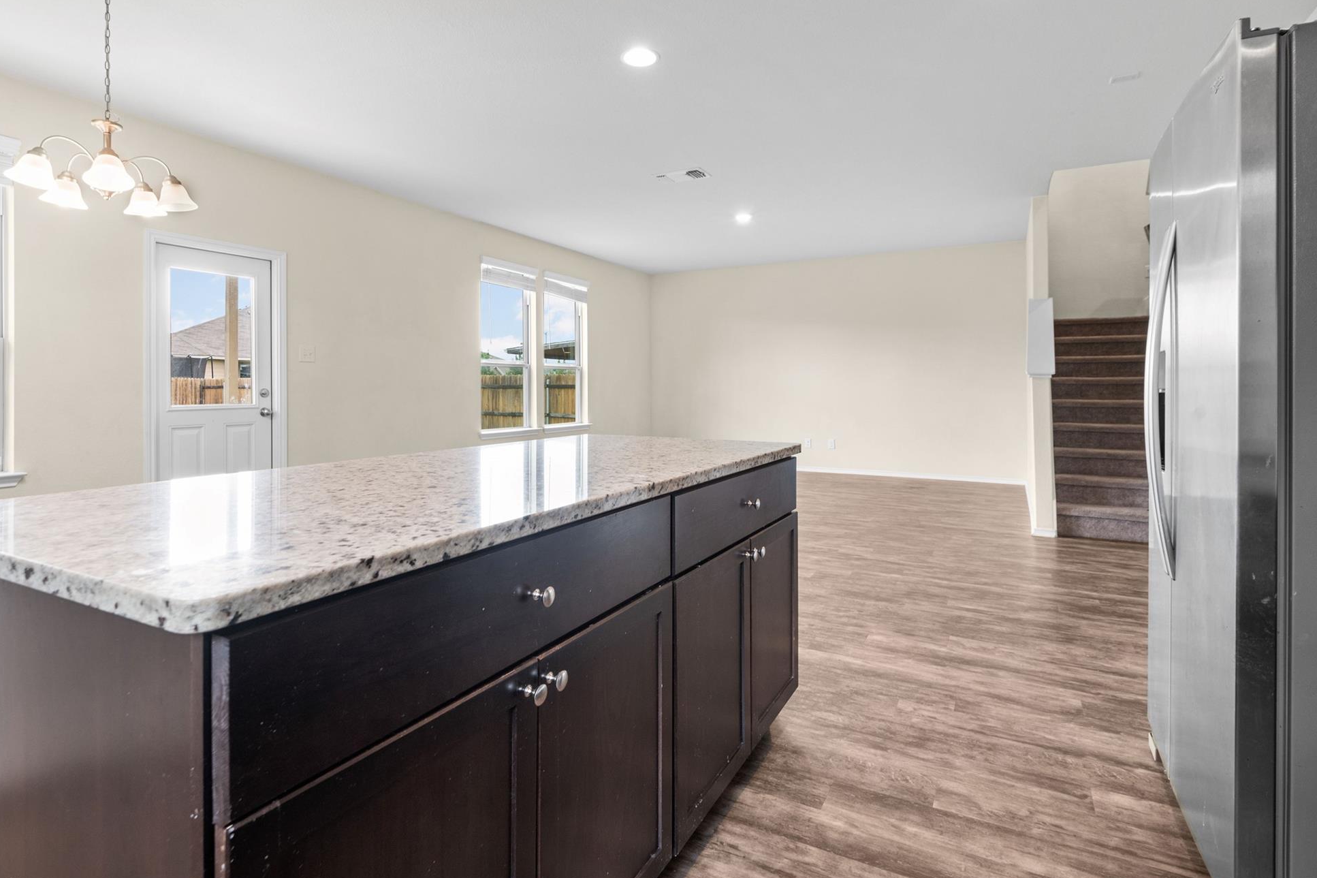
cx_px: 647
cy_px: 447
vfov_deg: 67.4
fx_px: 658
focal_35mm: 18
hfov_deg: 90.0
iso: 320
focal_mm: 17
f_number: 8
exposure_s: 1/3
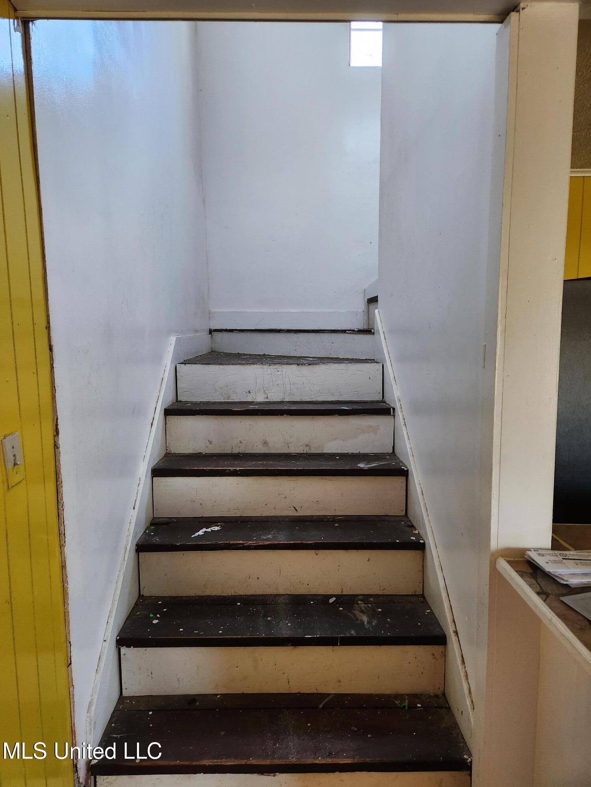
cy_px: 394
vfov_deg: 73.9
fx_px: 524
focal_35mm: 23
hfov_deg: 58.9
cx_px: 296
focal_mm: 5.4
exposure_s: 1/120
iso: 320
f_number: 1.8
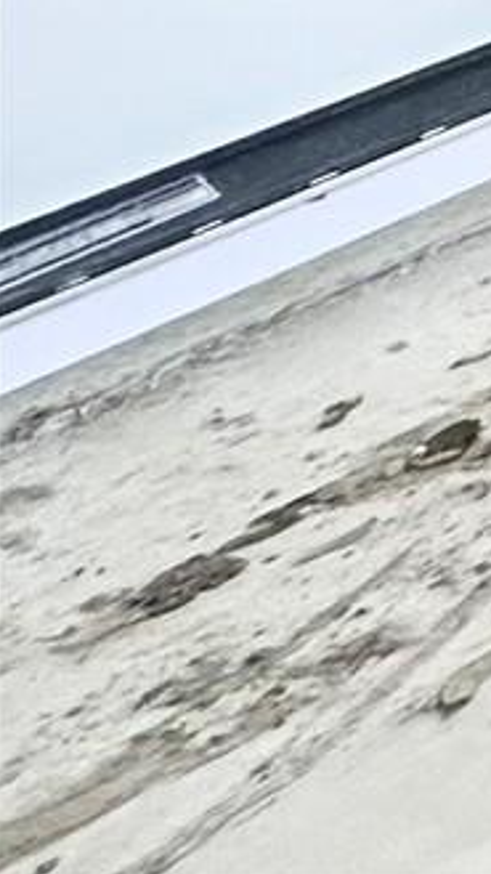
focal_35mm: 95
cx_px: 2712
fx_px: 2199
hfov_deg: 5.7
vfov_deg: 14.9
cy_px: -1161
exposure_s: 1/801
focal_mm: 2.22
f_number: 2.2
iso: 40
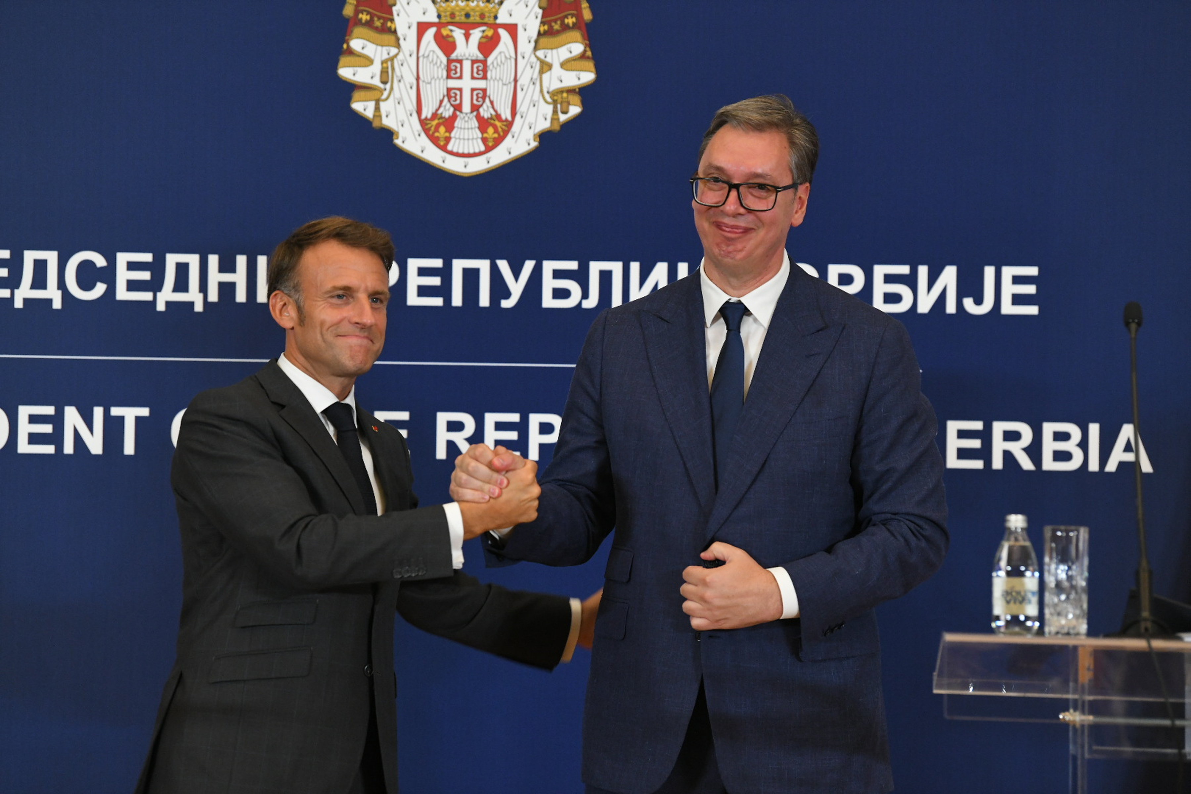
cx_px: 596
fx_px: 5128
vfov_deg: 8.9
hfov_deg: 13.2
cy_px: 397
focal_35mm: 155
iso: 3200
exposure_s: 1/250
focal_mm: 155
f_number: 4
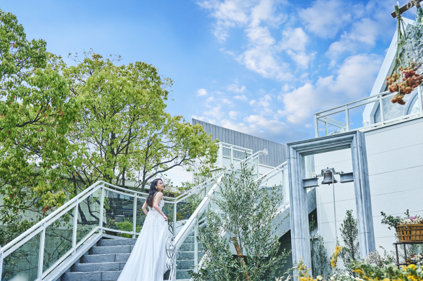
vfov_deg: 31.7
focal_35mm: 42
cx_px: 240
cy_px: 173
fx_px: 493
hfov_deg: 46.3
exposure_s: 1/640
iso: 160
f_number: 5.6
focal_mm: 34
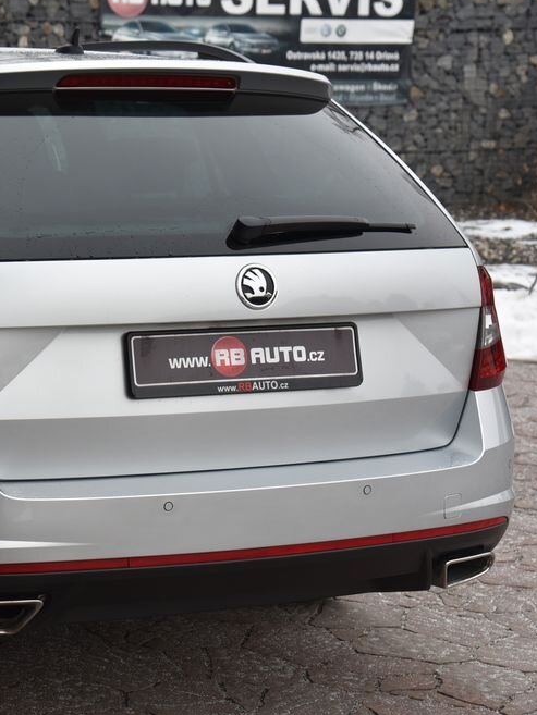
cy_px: 358
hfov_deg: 16.6
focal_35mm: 87
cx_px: 0
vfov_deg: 22.5
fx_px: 1799
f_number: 6.3
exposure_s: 1/160
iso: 500
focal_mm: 58
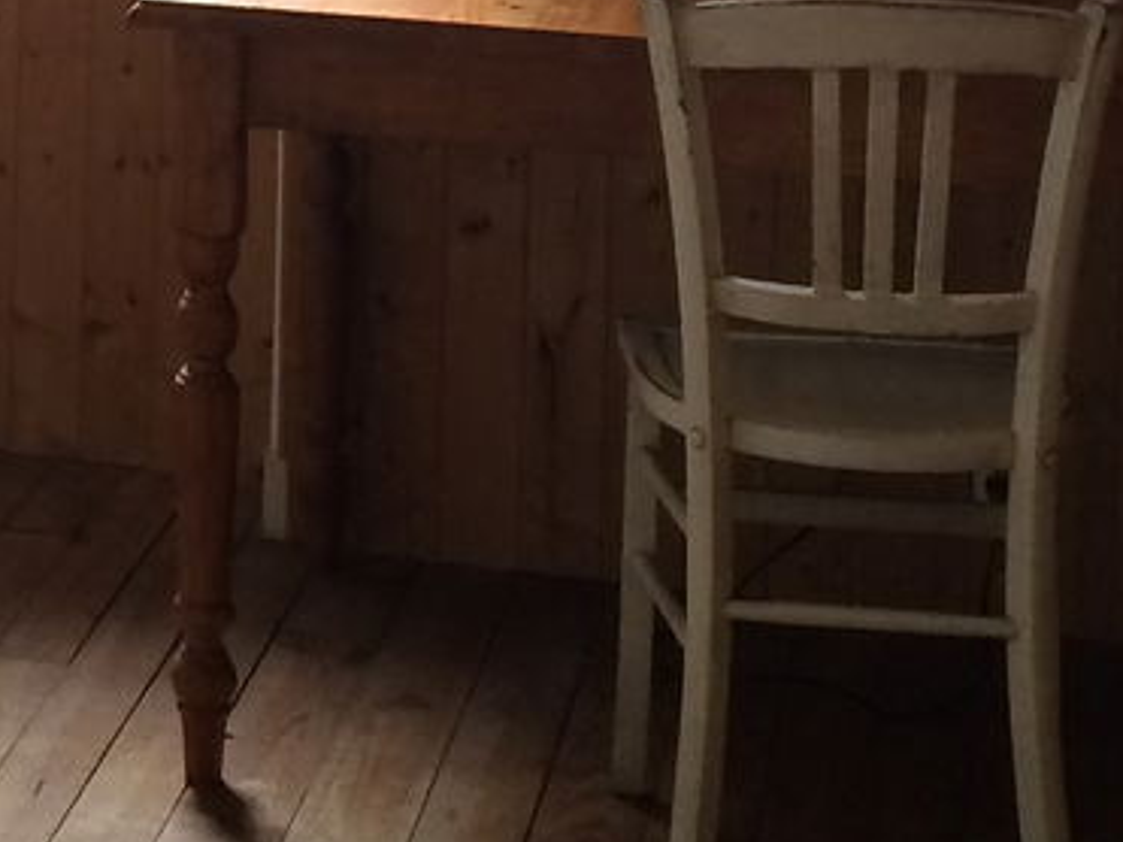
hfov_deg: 15.1
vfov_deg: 11.3
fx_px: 4054
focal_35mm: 125
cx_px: -297
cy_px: -524
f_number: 2.2
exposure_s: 1/33
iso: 125
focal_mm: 4.15
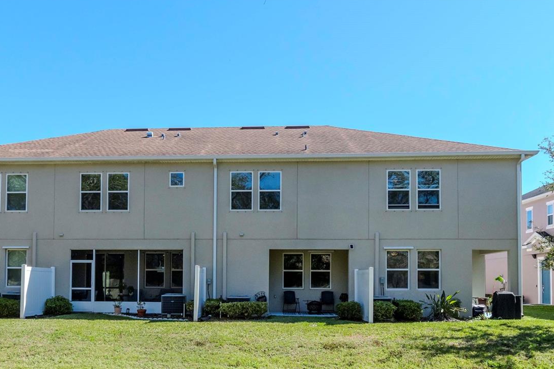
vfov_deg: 44.2
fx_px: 442
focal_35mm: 29
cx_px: 219
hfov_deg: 63.5
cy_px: 265
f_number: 8
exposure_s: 1/1600
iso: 500
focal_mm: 13
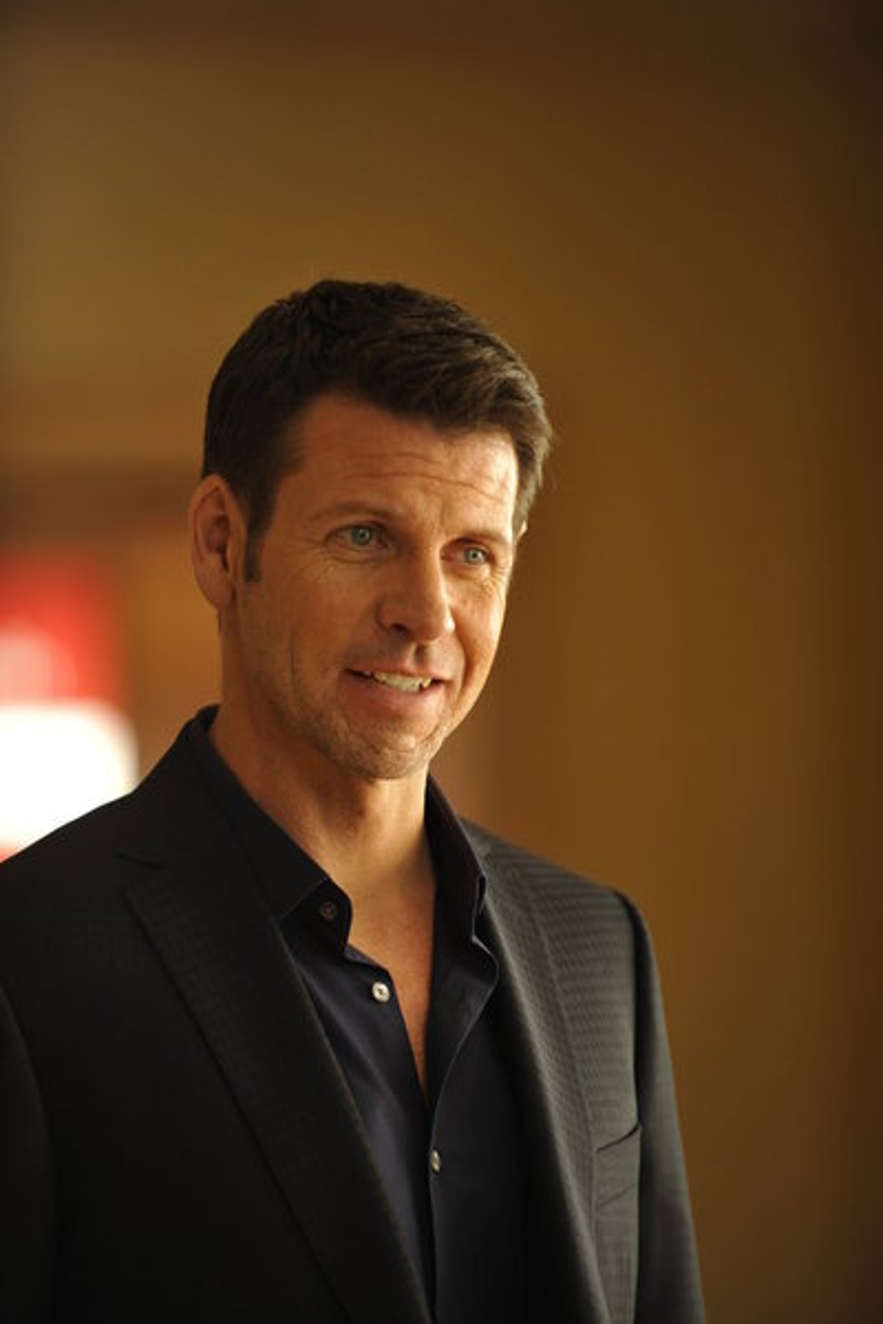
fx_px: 7358
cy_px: 662
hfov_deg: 6.9
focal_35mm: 200
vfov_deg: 10.3
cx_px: 442
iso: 800
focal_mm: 200
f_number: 2.8
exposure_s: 1/160
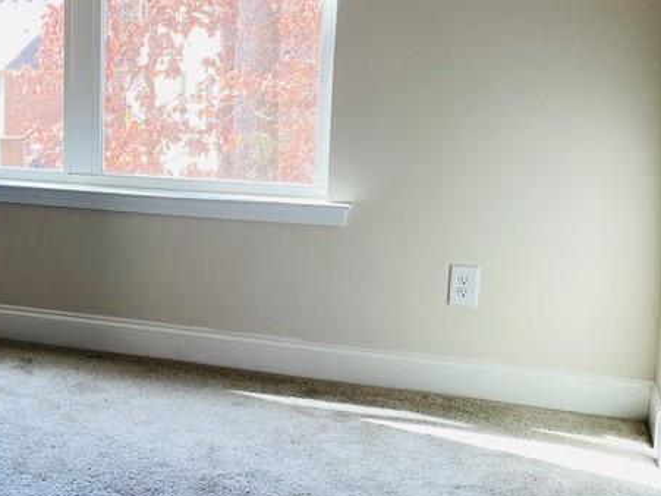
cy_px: 200
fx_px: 1126
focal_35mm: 59
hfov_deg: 30.8
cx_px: 32
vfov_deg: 24.8
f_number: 1.8
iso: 40
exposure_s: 1/120
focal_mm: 4.25
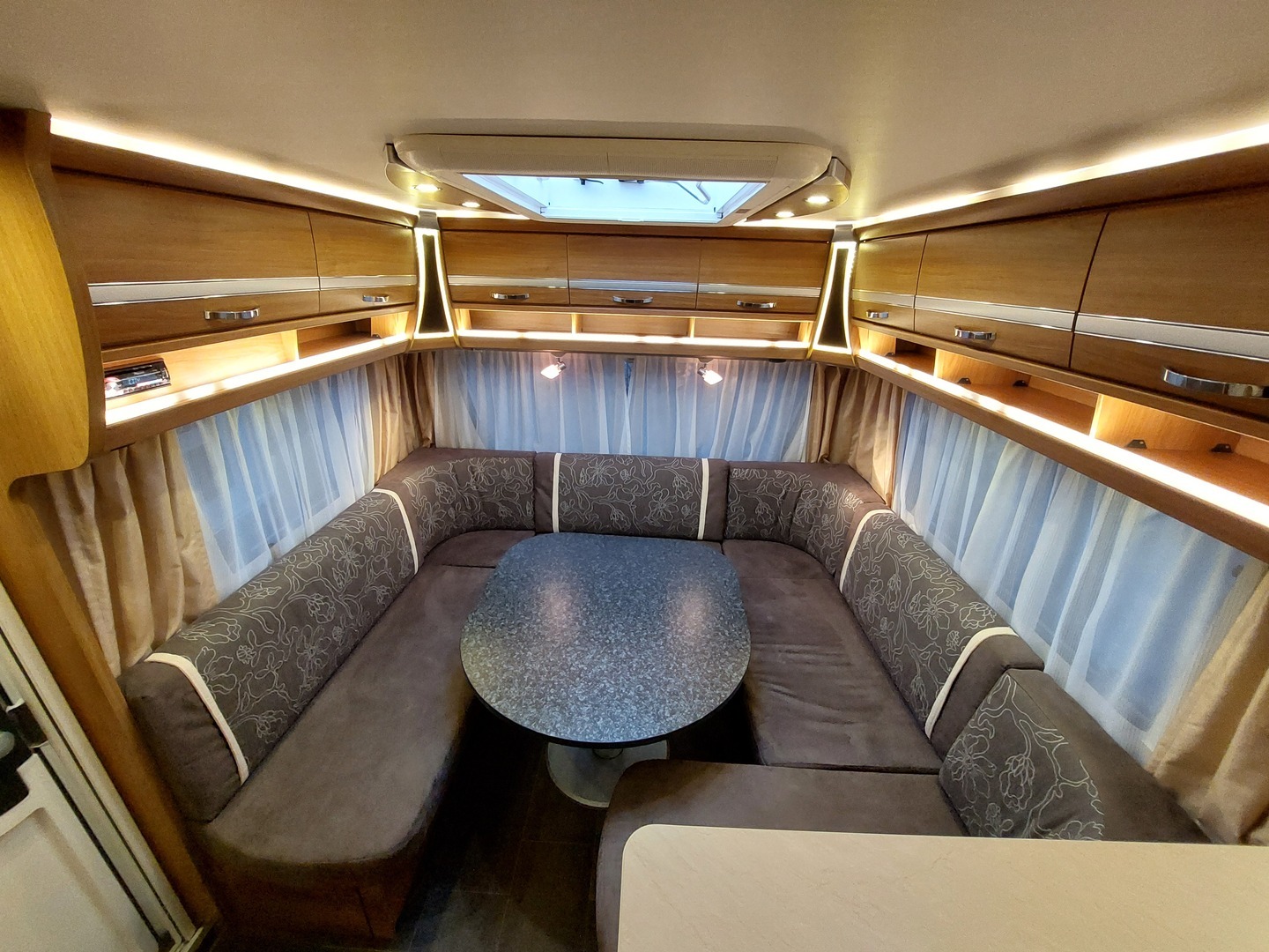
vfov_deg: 89.9
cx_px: 634
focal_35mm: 13
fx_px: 477
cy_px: 476
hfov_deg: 106.2
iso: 400
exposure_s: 1/25
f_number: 2.2
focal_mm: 1.74
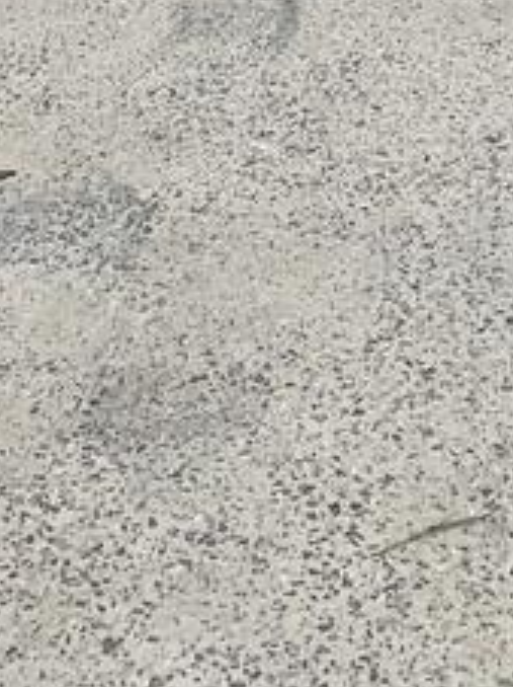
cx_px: 613
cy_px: -818
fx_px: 2336
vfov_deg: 13.5
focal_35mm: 118
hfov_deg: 12.3
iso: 25
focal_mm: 4.25
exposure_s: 1/1043
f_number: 1.8
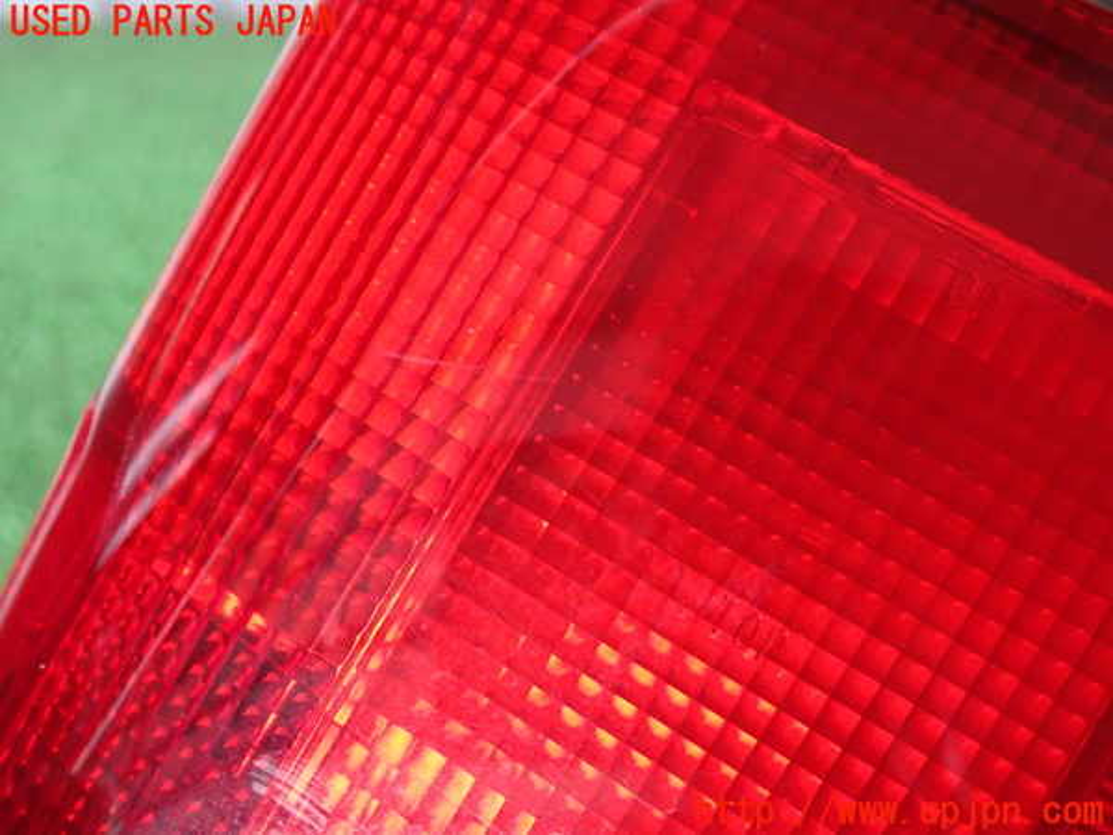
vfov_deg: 32.9
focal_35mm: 44
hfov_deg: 42.9
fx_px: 1415
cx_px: 556
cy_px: 418
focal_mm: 7.84
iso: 640
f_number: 2.9
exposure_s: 1/40
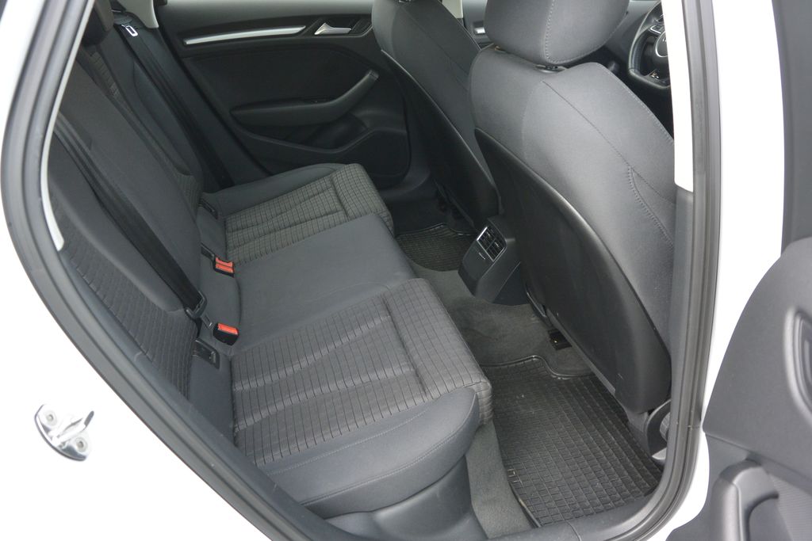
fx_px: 609
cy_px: 270
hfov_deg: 67.4
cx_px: 406
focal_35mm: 27
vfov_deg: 47.9
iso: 200
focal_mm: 10
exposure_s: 1/125
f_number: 3.5
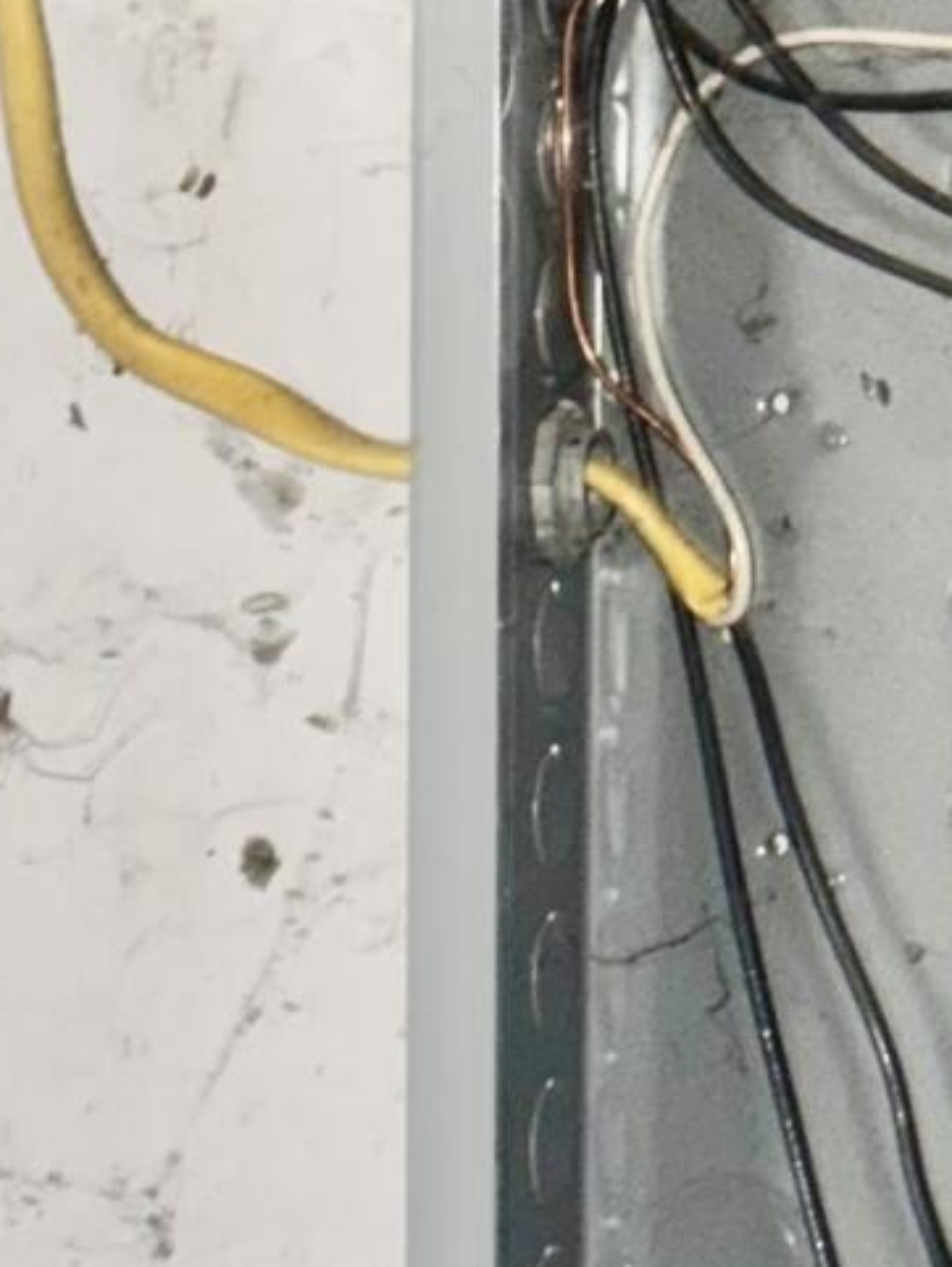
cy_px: -460
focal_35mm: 199
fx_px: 7291
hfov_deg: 7.4
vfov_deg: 9.7
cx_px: 1352
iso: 64
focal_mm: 6.76
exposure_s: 1/4
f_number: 1.78
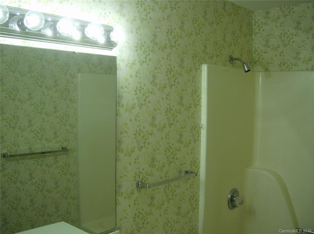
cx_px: 157
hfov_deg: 51.5
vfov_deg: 39.5
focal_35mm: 36
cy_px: 117
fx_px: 326
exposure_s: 1/64
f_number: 2.8
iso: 126
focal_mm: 6
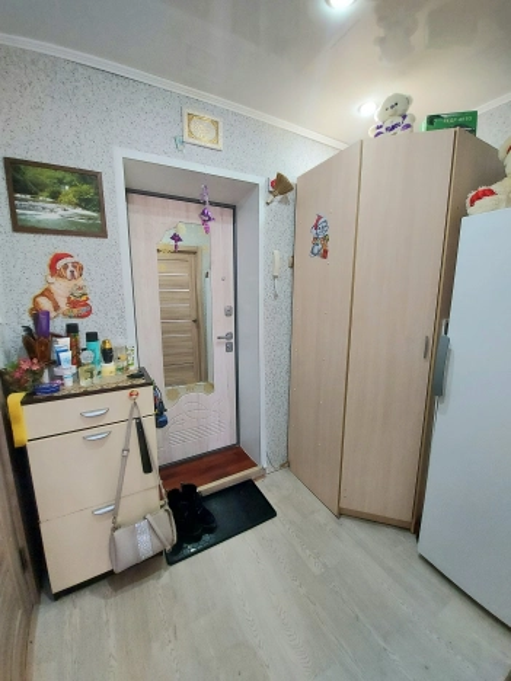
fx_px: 256
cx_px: 256
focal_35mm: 13
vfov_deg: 106.2
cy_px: 340
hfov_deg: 89.9
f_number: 2.2
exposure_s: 1/60.2
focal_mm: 1.74
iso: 400
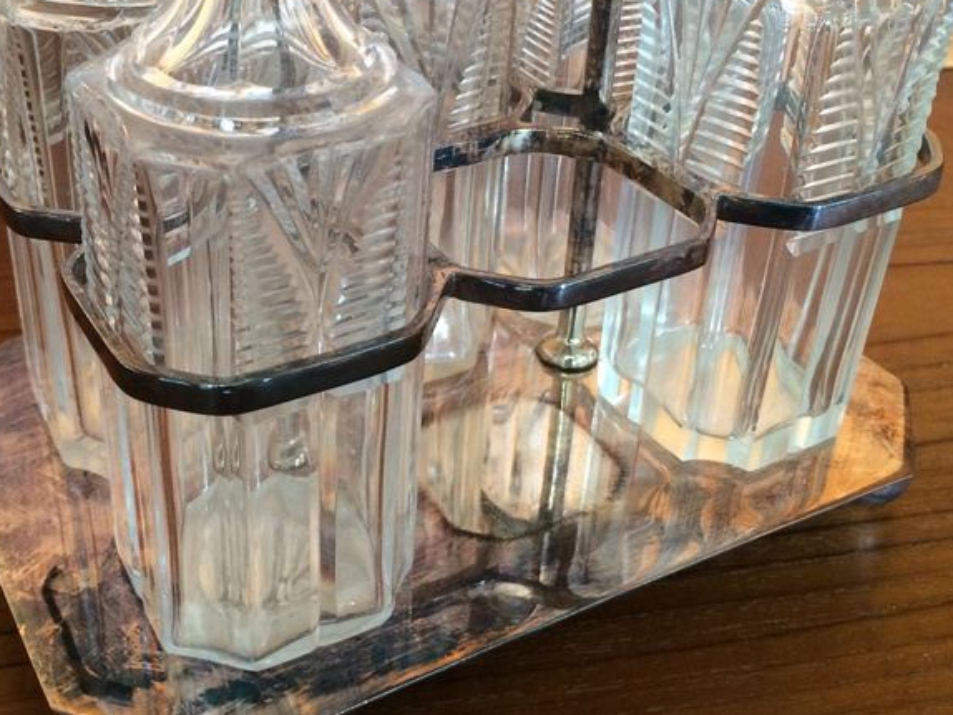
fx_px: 1294
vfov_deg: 30.7
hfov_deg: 40.2
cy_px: 248
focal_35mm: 47
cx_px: 382
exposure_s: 1/30
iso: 125
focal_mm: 4.12
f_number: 2.2
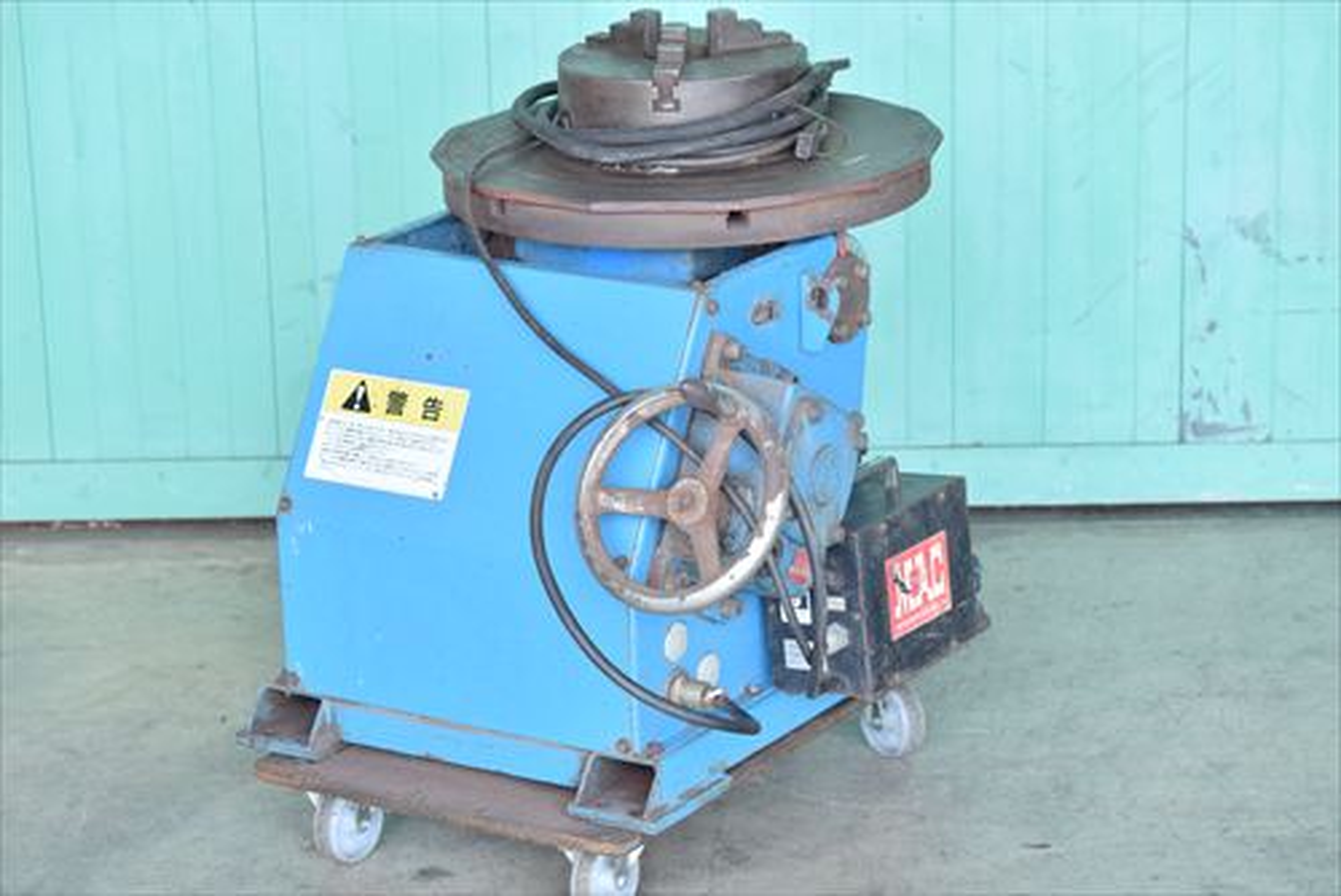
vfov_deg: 13.4
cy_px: 448
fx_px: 3802
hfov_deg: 20.0
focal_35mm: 102
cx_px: 670
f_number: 6.3
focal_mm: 68
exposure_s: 1/320
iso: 1250
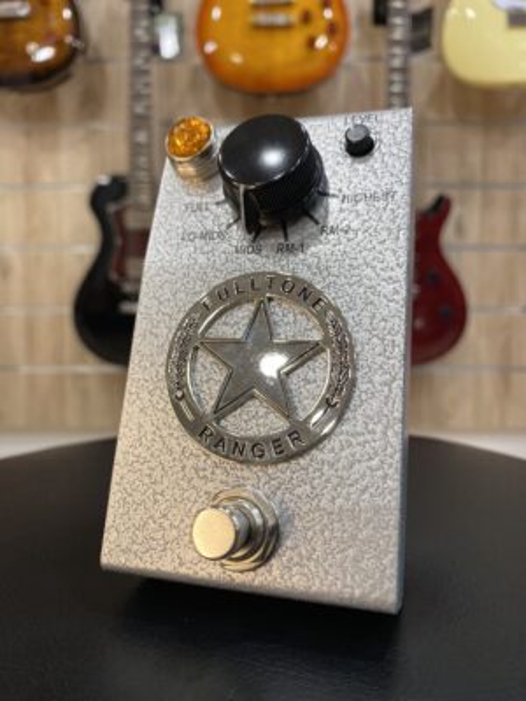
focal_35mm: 26
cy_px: 350
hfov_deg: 53.1
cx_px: 263
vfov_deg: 67.3
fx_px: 527
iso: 125
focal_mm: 4.25
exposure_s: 1/100
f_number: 1.8
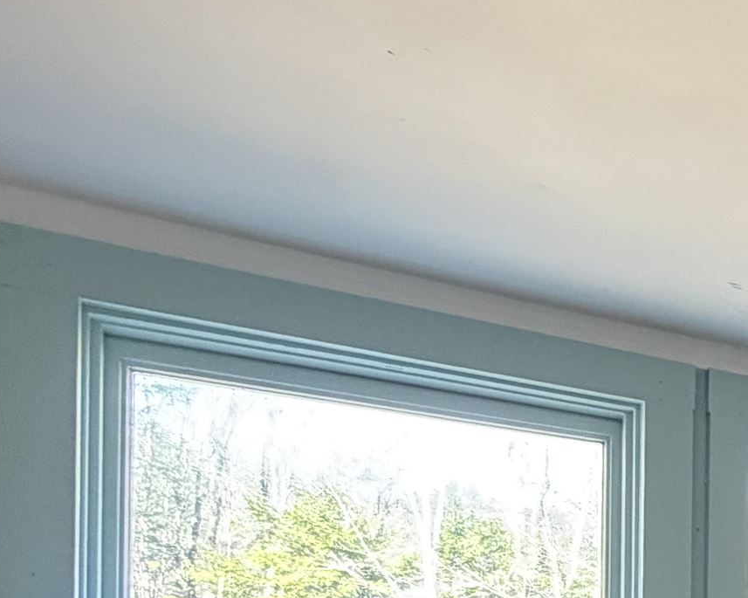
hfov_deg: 26.1
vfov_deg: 27.2
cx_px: 1160
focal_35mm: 49
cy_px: 718
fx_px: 1084
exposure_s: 1/60
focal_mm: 2.22
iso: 400
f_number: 2.2
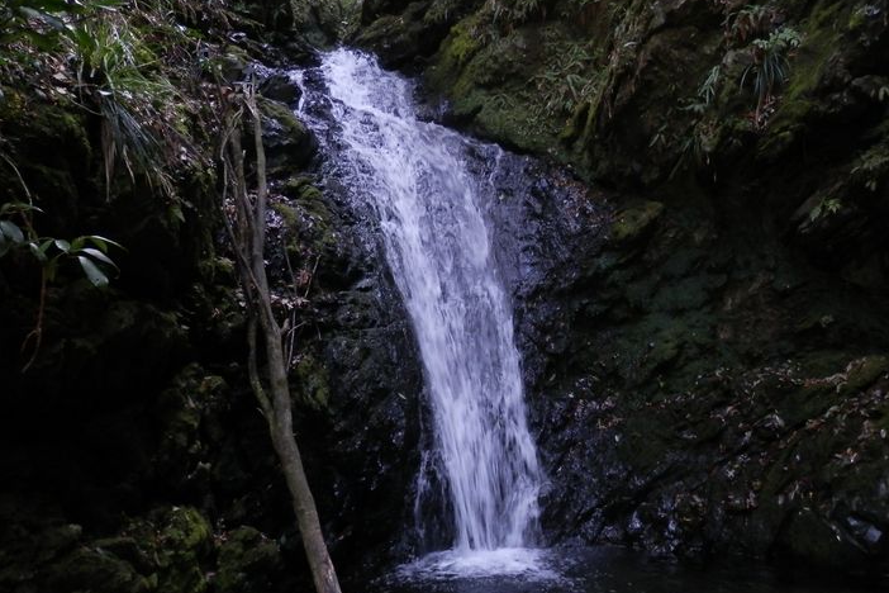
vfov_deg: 41.0
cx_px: 465
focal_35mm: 32
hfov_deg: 58.7
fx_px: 790
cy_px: 343
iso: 200
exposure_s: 1/40
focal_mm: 5
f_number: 3.2
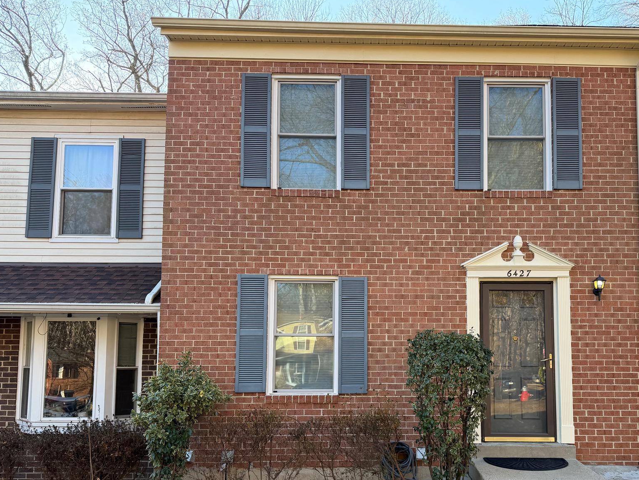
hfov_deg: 56.2
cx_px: 396
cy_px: 315
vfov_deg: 43.6
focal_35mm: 32
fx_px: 591
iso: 100
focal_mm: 6.76
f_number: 1.78
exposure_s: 1/433
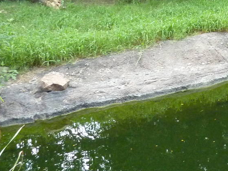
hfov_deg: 25.5
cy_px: -38
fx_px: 468
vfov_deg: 19.5
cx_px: 247
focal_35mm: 71
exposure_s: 1/250
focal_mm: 4.1
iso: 400
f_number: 3.3
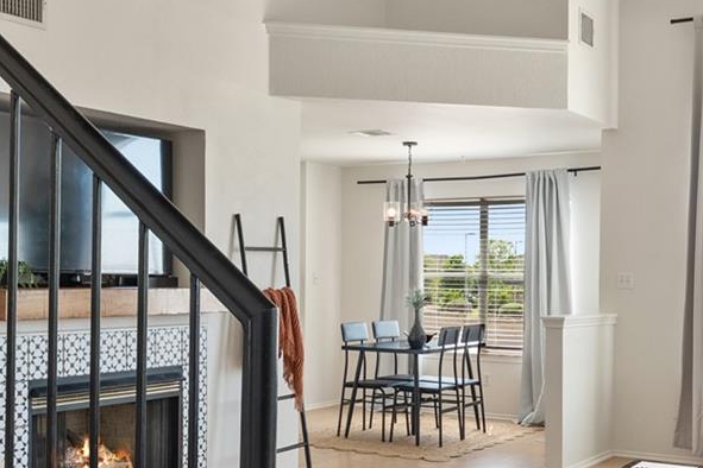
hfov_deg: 38.2
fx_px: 1015
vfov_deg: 26.0
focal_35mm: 52
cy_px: 273
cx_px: 341
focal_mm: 15
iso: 250
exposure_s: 1/5
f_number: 8
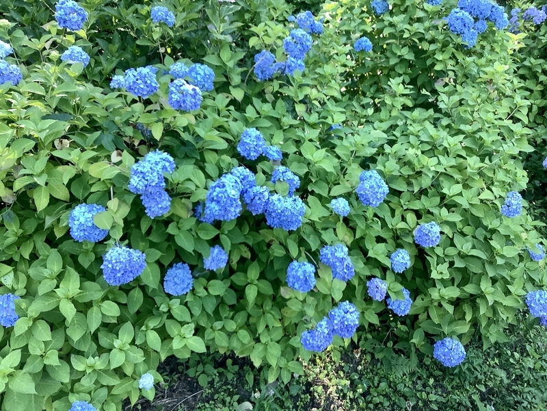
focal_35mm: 31
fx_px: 490
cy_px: 206
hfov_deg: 58.4
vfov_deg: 45.4
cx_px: 274
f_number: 2.4
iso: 50
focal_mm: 3.3
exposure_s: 1/120
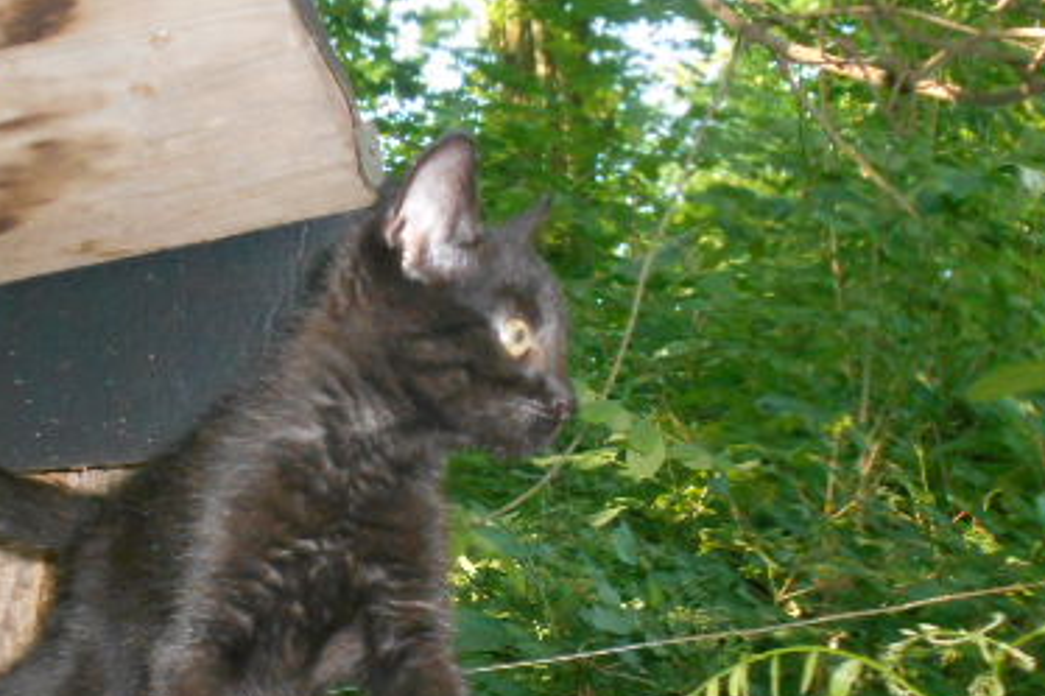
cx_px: 372
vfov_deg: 15.2
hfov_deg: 22.8
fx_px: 2582
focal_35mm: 89
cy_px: 601
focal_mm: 8.8
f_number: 4.5
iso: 640
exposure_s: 1/60
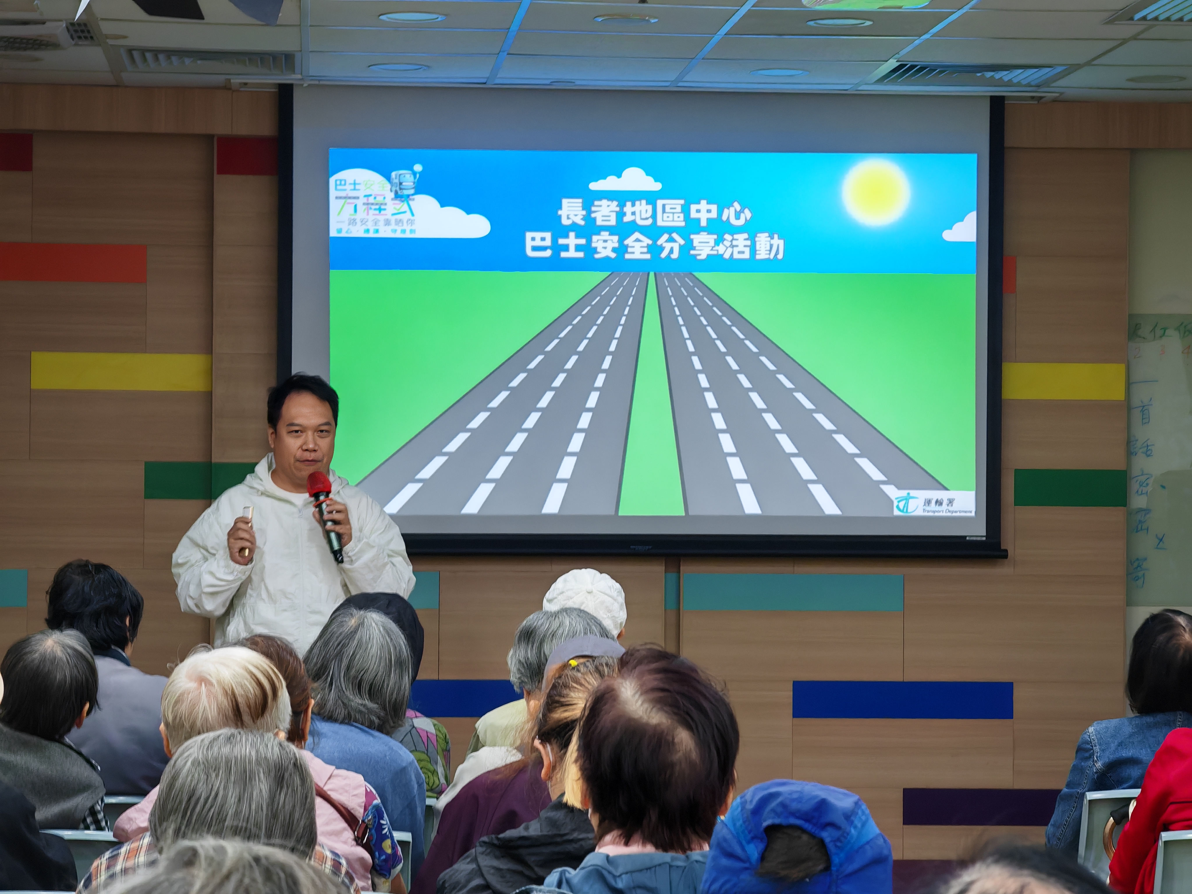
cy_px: 447
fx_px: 3512
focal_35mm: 102
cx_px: 596
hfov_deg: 19.3
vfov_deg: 14.5
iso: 200
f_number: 3
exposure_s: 1/33
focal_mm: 14.92
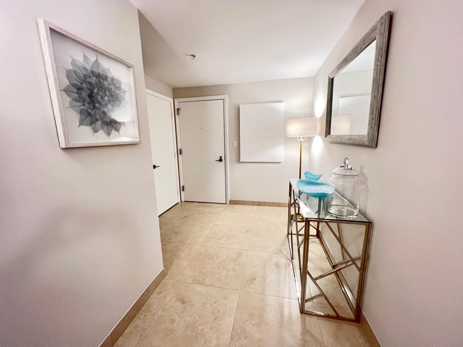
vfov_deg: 89.9
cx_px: 232
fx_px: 174
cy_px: 174
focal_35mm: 13
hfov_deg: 106.2
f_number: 1.8
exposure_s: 1/60
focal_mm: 1.57
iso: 400
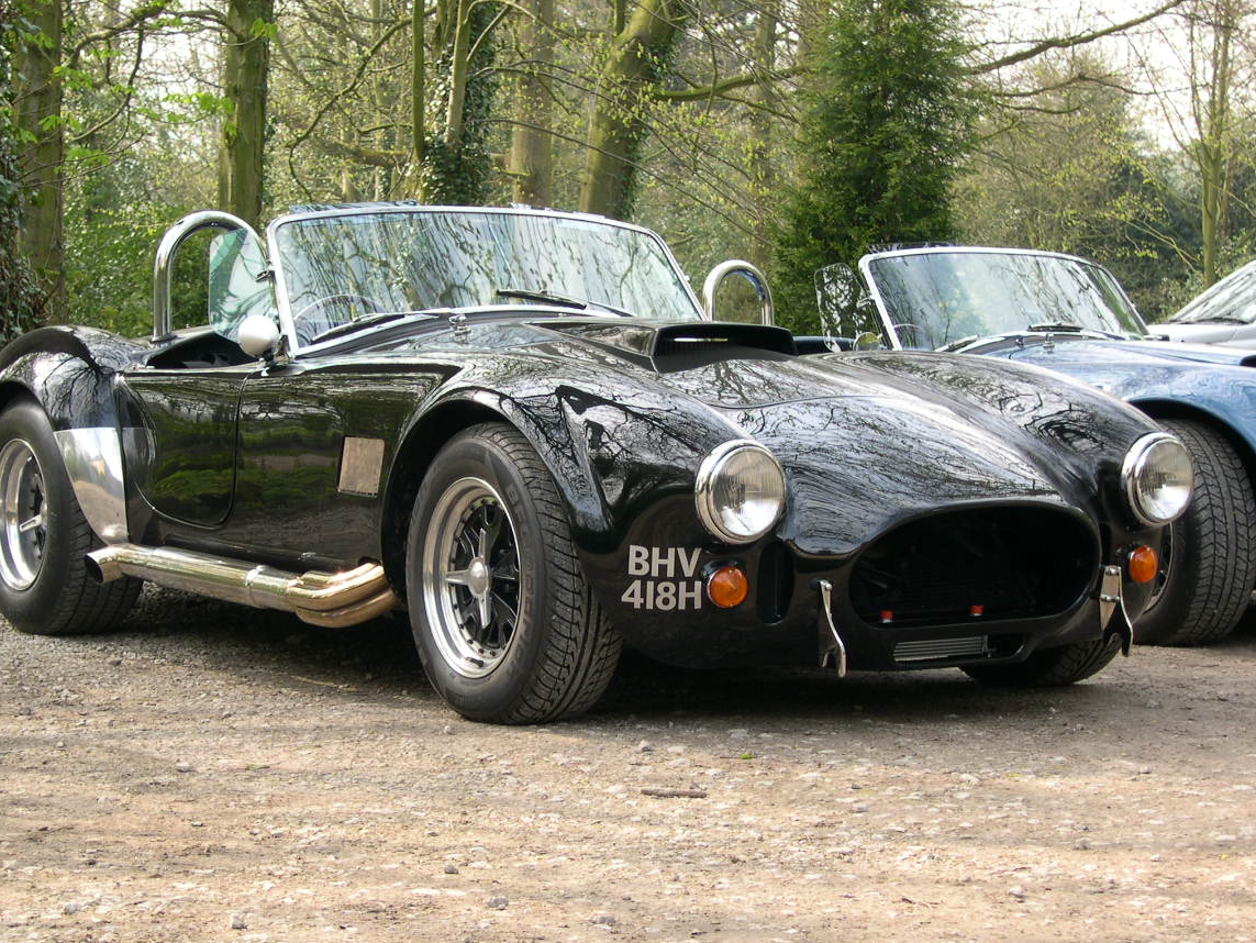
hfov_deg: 26.0
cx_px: 570
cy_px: 500
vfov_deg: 19.6
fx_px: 2722
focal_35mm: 75
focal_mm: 14.2
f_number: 3.7
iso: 100
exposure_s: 1/103
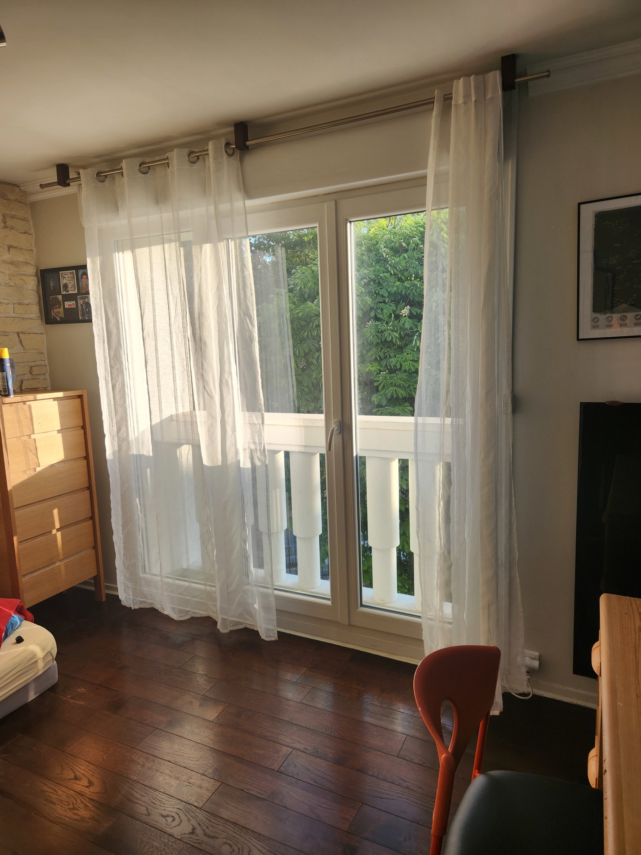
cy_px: 428
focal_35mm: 23
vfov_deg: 73.9
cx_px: 320
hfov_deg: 58.9
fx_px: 568
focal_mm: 5.4
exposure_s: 1/182
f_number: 1.8
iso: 20
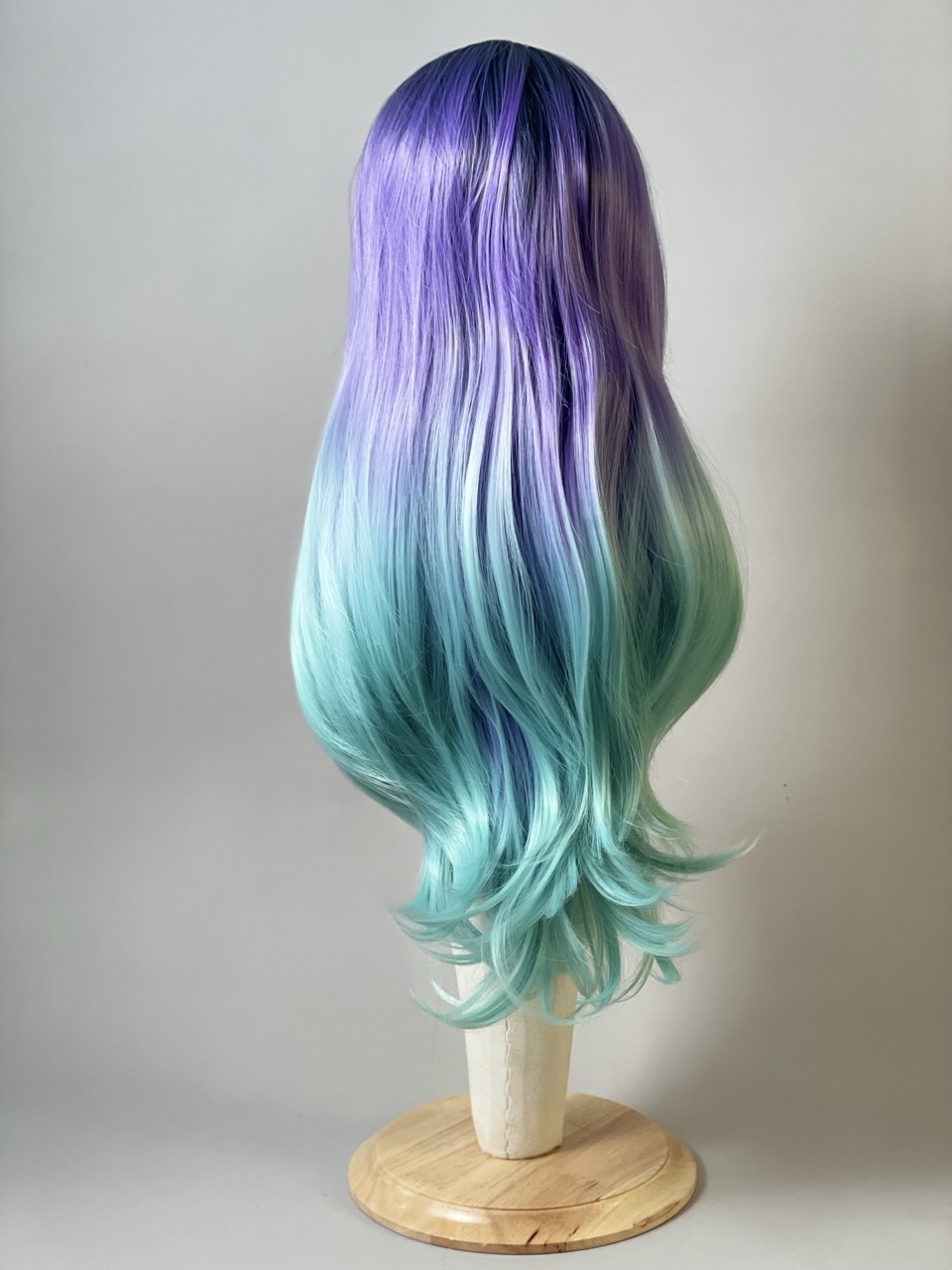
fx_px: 1907
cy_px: 635
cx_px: 476
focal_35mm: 52
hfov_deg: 28.0
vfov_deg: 36.8
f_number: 2
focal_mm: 6
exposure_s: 1/122
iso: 100
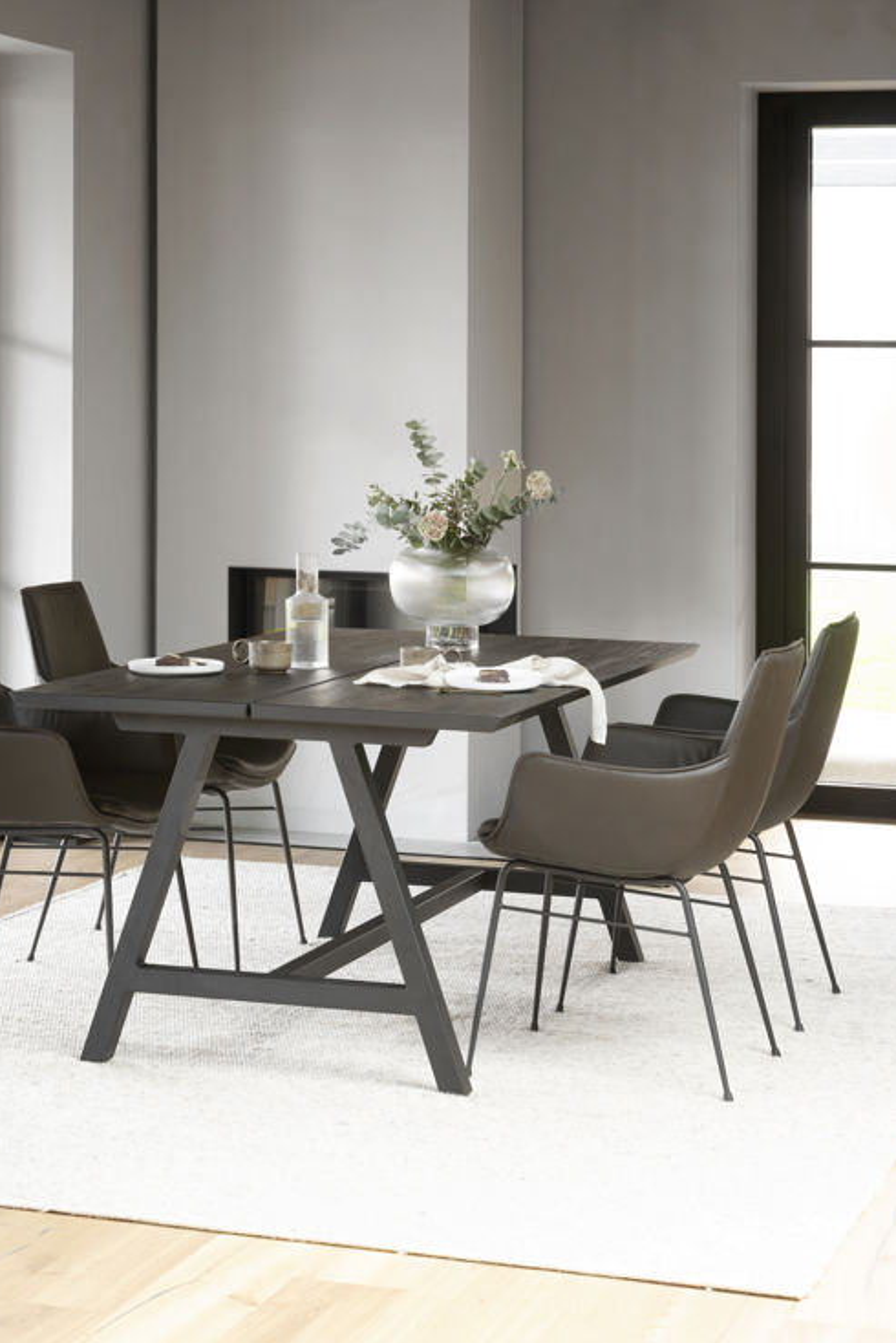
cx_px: 334
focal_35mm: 77
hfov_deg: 17.7
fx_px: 2872
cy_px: 492
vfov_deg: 26.2
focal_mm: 59
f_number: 8
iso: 100
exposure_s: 1.3
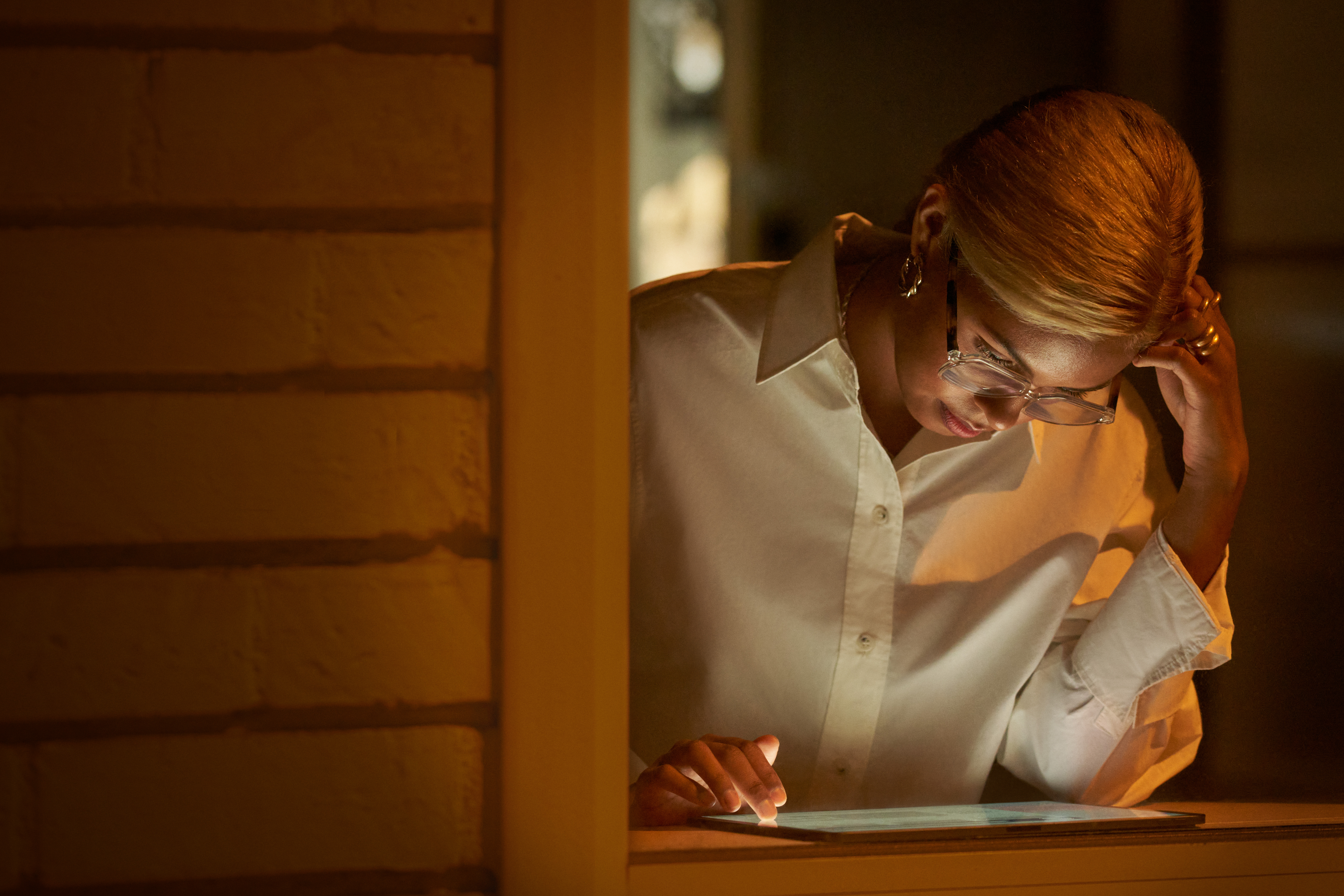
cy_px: 390
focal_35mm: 127
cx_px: 683
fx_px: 4741
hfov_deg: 16.1
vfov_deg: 10.8
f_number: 2.8
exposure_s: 1/160
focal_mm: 101
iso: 4000
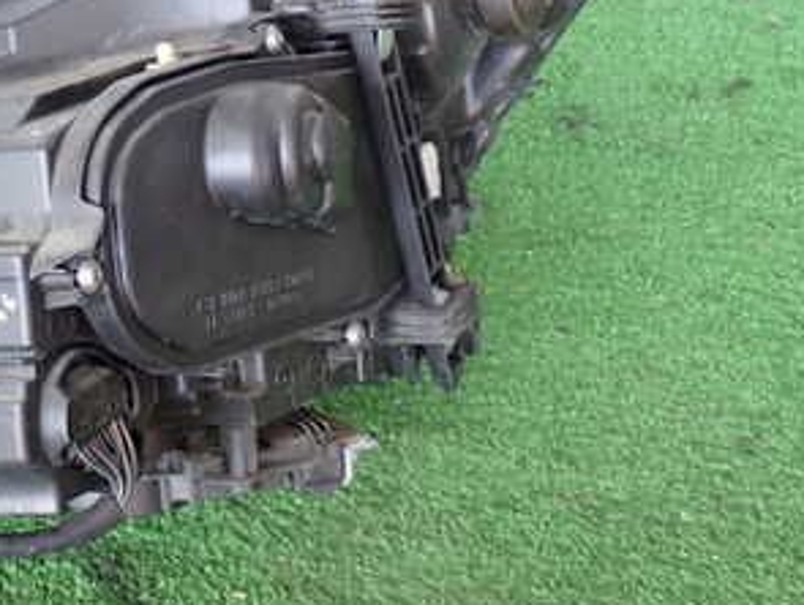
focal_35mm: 65
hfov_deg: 28.2
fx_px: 1512
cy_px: 210
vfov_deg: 22.6
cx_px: 19
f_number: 2.4
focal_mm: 5.79
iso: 200
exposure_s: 1/40
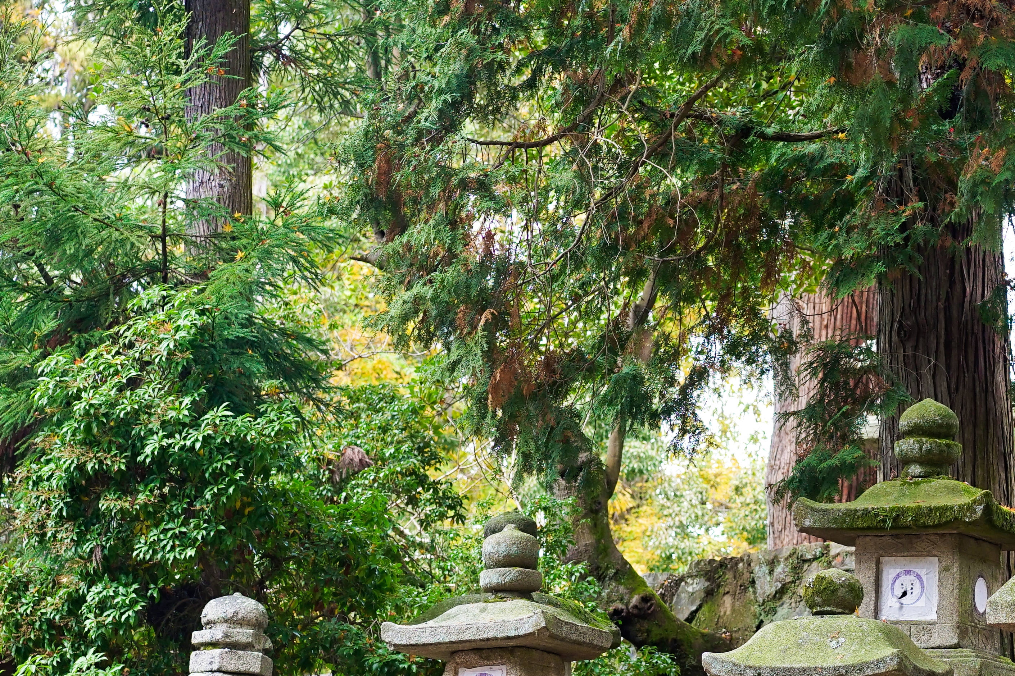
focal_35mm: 117
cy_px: 471
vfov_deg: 11.7
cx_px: 1044
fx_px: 3298
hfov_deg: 17.1
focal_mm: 55
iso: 500
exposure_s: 1/80
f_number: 4.5
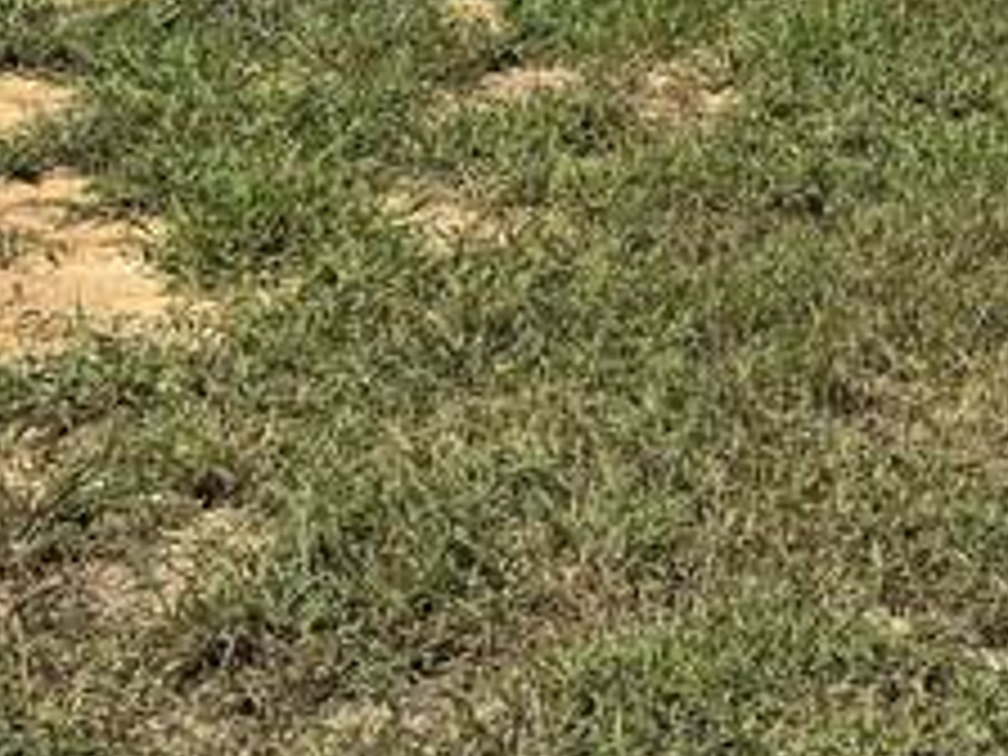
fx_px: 3989
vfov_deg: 9.7
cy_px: -990
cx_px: 810
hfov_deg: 14.3
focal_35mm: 137
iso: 80
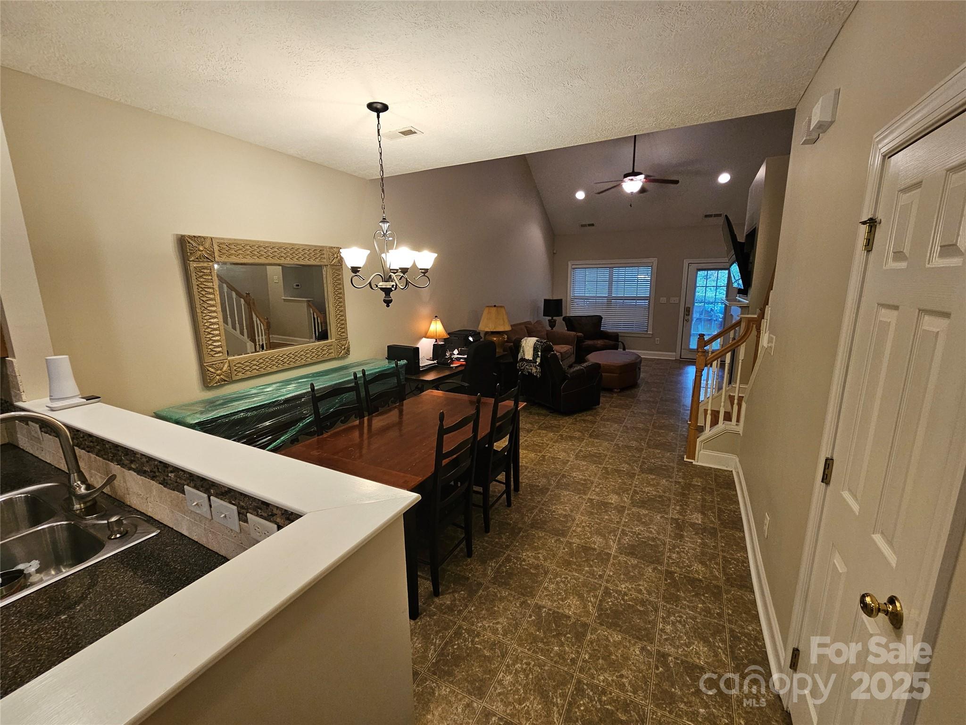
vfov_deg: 89.9
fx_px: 363
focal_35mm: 13
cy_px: 362
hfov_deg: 106.2
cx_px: 483
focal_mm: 2.2
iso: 200
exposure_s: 1/60
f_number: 2.2
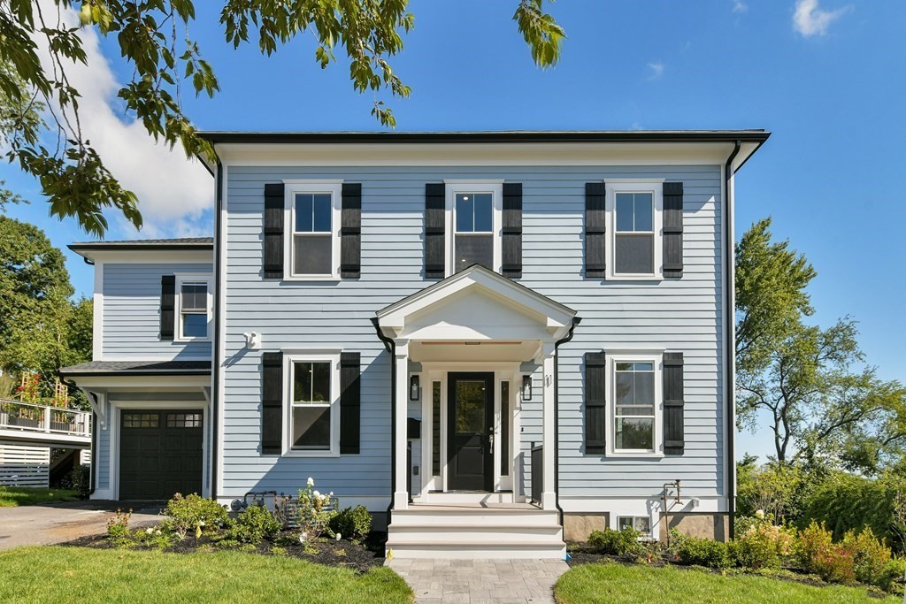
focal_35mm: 16
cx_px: 453
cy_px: 302
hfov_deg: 96.7
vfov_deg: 73.8
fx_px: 403
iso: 640
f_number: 9
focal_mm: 16
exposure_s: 1/1600
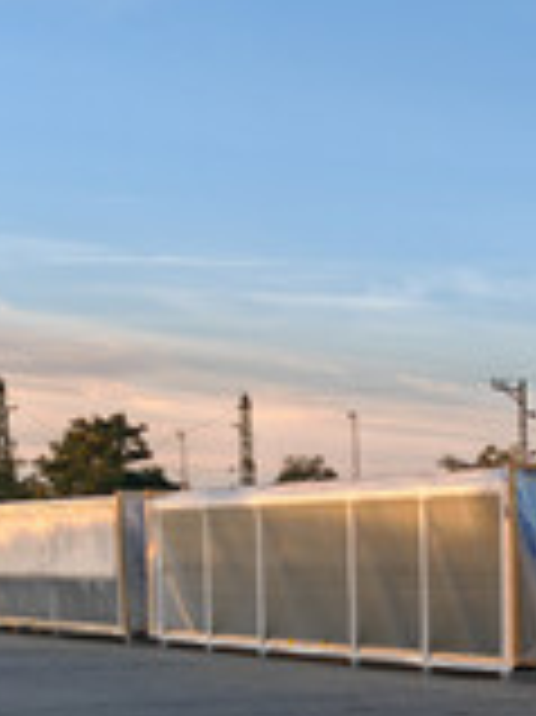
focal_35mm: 85
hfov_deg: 15.7
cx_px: 838
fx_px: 1757
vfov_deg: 22.5
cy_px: 651
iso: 64
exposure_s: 1/470
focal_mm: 7.62
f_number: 1.6
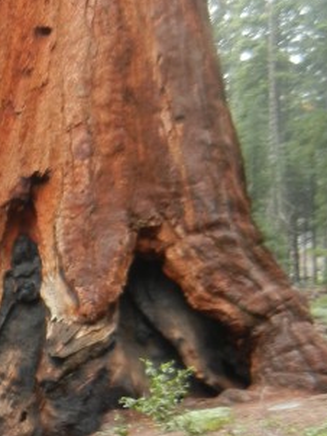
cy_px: 362
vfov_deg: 19.0
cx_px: -140
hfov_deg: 13.8
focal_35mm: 102
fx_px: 1284
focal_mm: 5.4
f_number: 3.5
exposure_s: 1/85
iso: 160
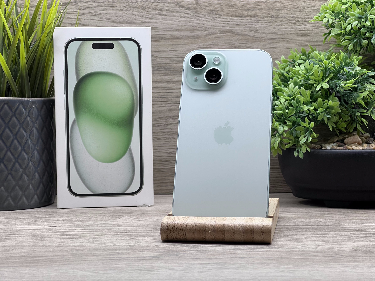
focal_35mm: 77
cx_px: 188
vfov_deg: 19.1
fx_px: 834
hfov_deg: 25.3
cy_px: 140
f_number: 2.8
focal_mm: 9
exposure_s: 1/100
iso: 64
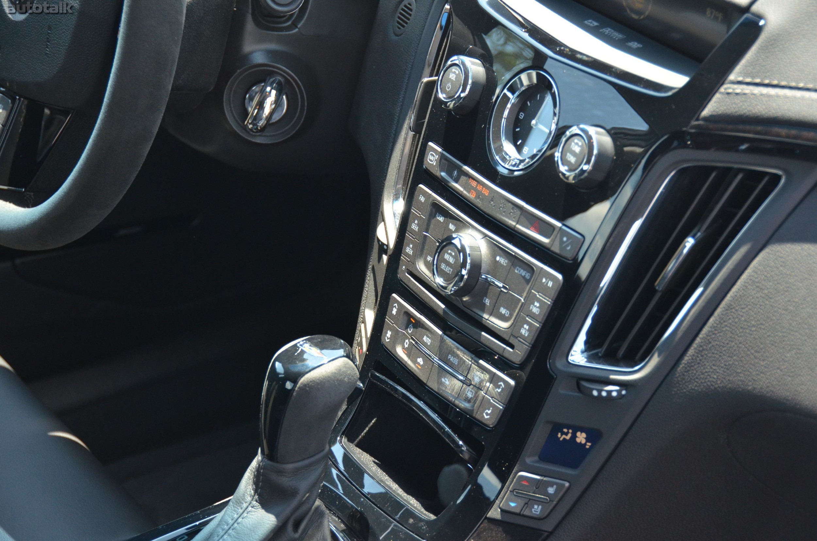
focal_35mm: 105
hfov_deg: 19.5
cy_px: 270
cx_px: 408
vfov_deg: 13.0
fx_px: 2378
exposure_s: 1/500
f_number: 5
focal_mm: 70
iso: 1100
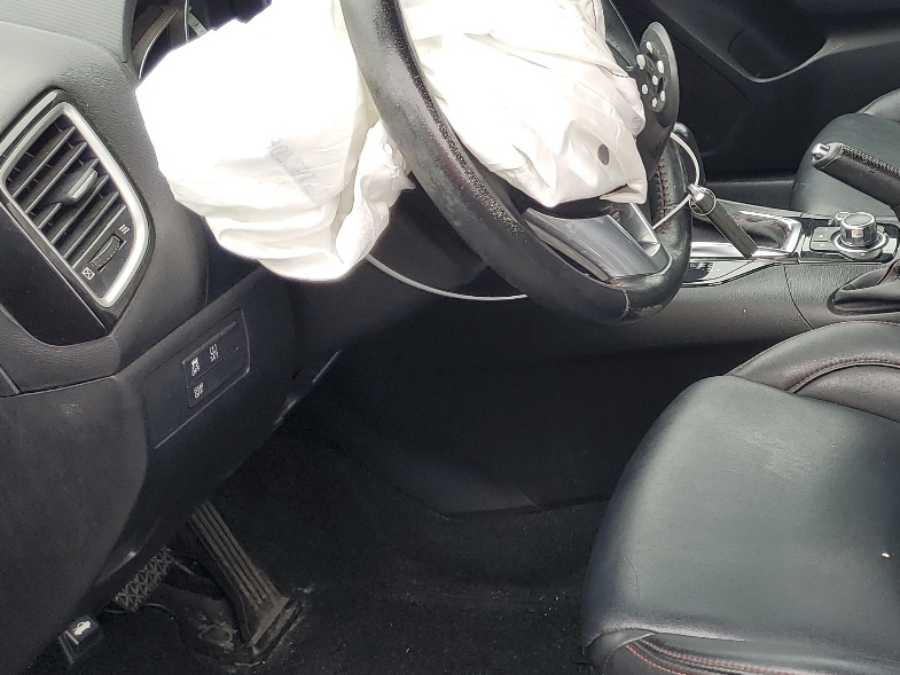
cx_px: 834
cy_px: 282
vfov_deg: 27.5
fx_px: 1378
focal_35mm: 53
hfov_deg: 33.9
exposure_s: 1/120
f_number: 1.5
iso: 52
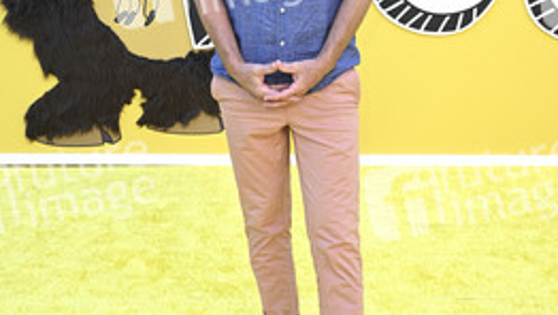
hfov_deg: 31.4
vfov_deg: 18.0
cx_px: 279
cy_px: 85
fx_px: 992
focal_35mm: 67
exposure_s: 1/200
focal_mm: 42
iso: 640
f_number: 7.1
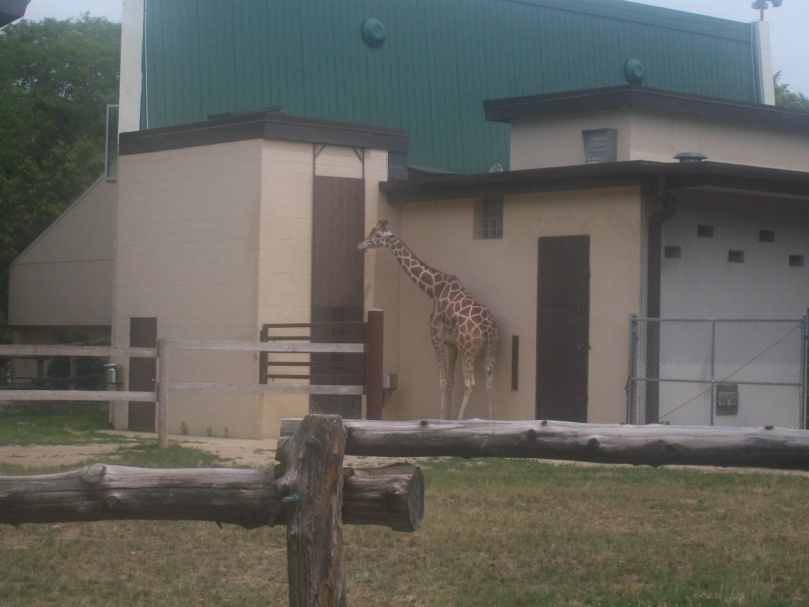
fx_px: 2033
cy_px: 304
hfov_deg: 22.5
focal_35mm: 87
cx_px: 404
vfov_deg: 17.0
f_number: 4.3
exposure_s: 1/640
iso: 80
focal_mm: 14.3
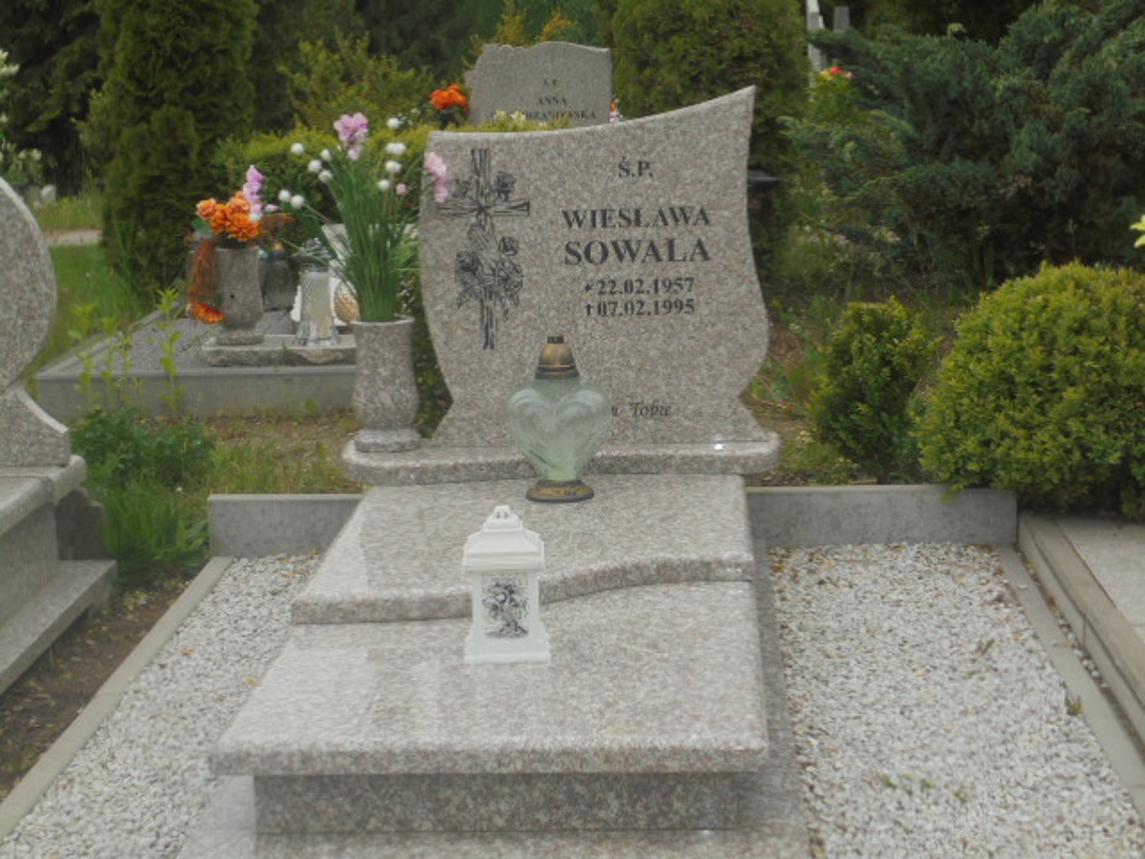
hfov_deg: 30.3
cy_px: 430
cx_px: 572
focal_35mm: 64
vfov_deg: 22.9
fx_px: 2117
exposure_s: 1/100
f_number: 5.6
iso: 100
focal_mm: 11.5
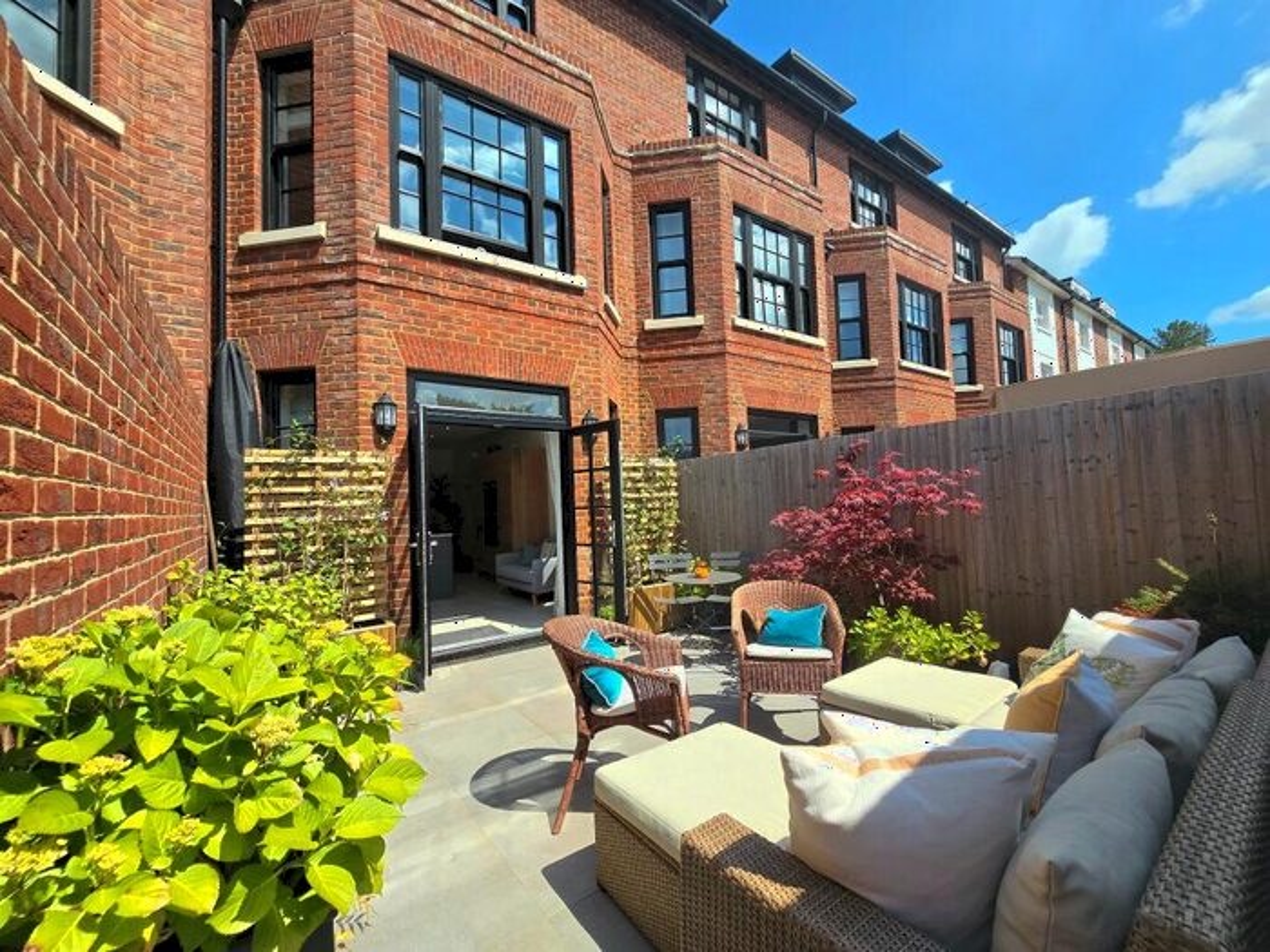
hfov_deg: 106.2
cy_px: 476
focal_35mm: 13
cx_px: 635
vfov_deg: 89.9
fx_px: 477
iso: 50
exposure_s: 1/2500
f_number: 2.2
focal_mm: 2.2
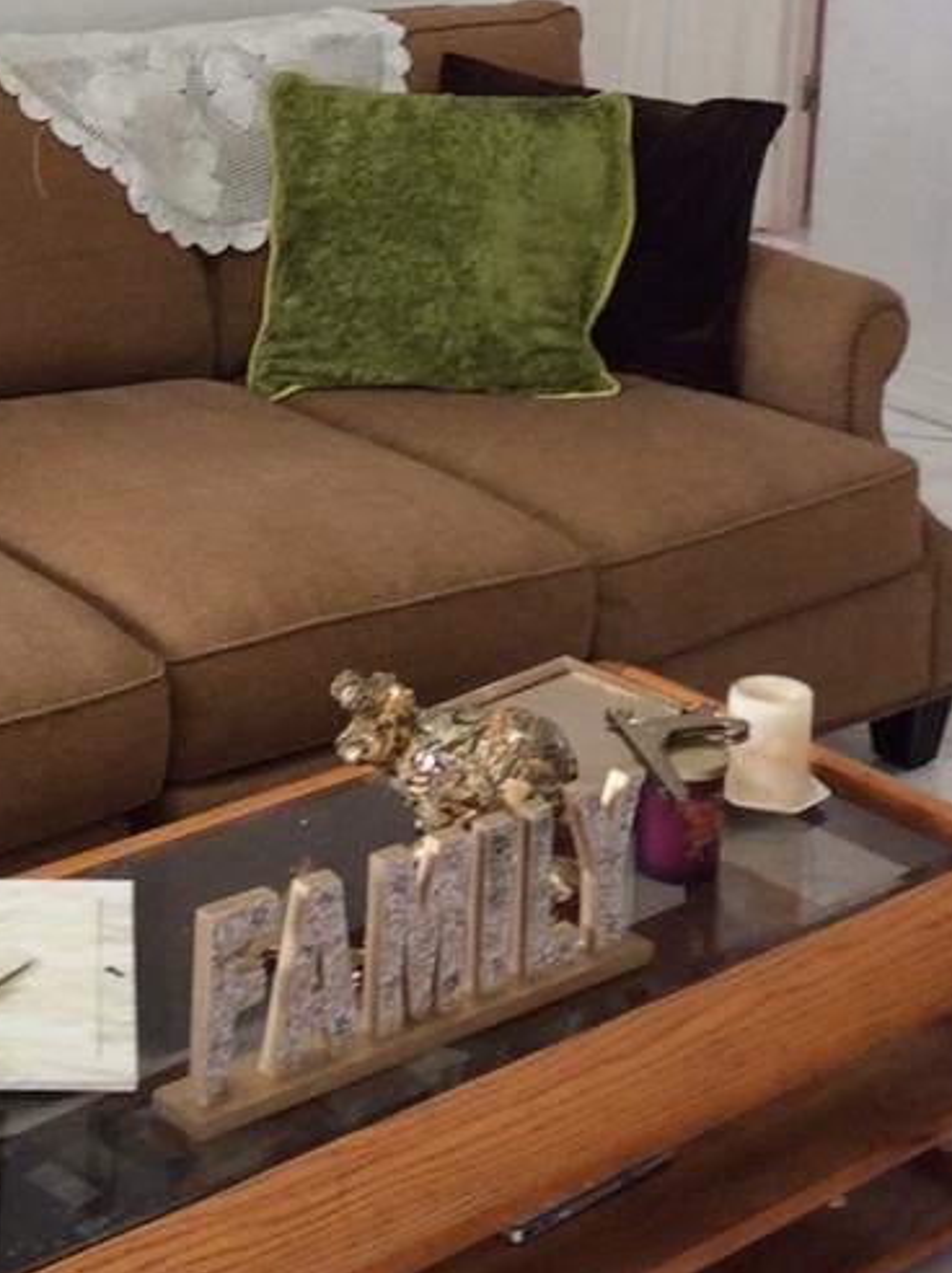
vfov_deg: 23.9
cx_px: 248
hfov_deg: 18.8
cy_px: -8
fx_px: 2865
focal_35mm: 78
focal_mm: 3.3
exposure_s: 1/24
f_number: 2.4
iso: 50
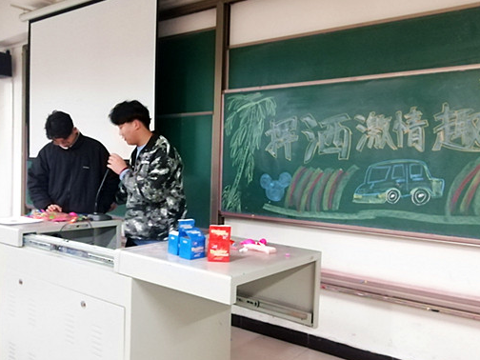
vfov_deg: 42.9
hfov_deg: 55.3
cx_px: 217
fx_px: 458
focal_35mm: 33
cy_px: 189
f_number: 2.2
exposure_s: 1/16.7
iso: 500
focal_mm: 3.21
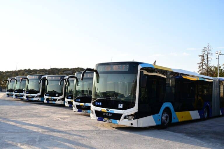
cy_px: 74
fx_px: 218
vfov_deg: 37.9
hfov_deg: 54.4
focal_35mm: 35
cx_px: 112
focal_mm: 35
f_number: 5
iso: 100
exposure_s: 1/250
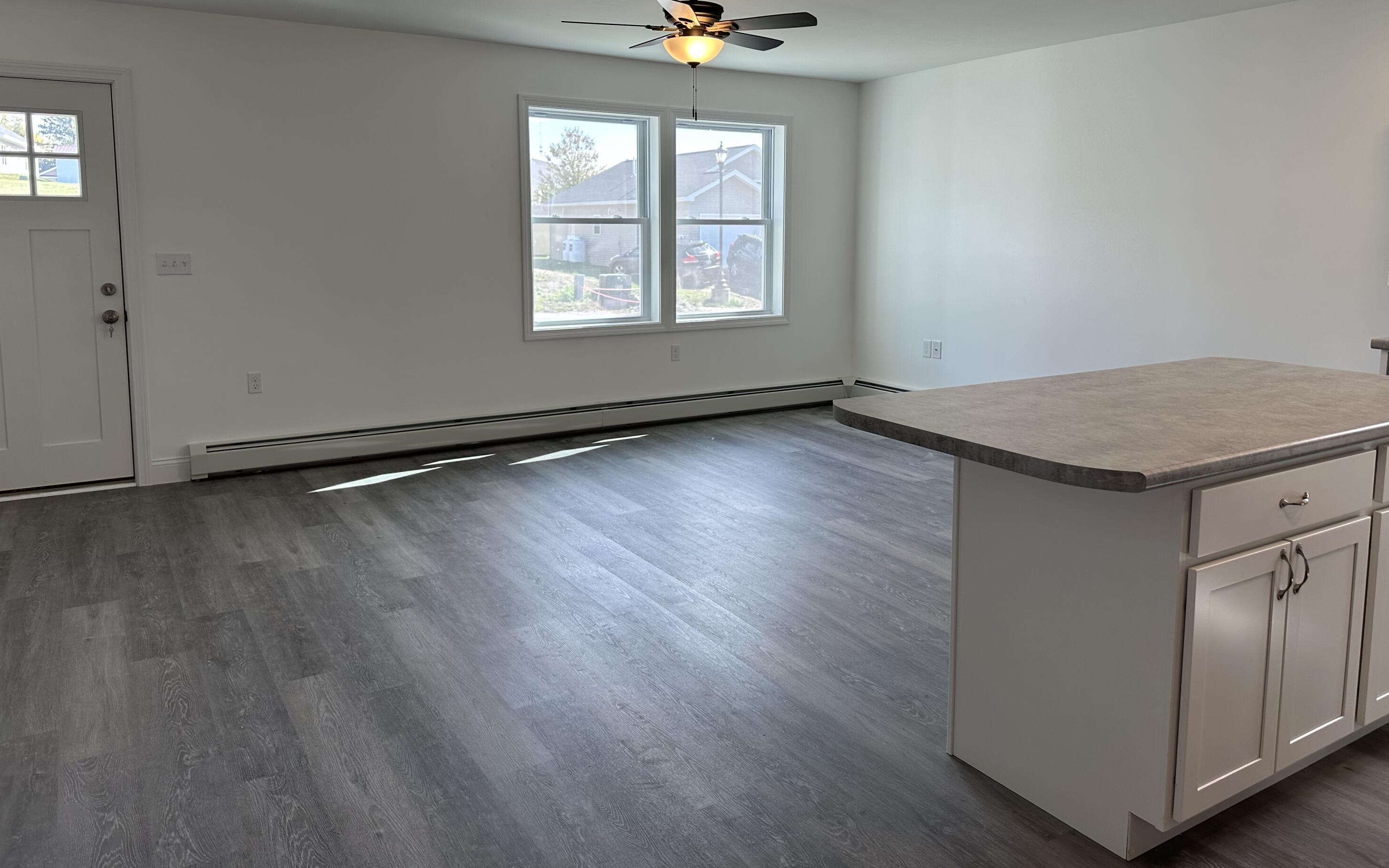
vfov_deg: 47.3
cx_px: 704
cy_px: 347
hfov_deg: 70.4
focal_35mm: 26
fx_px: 984
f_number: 1.78
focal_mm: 6.86
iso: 80
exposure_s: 1/223
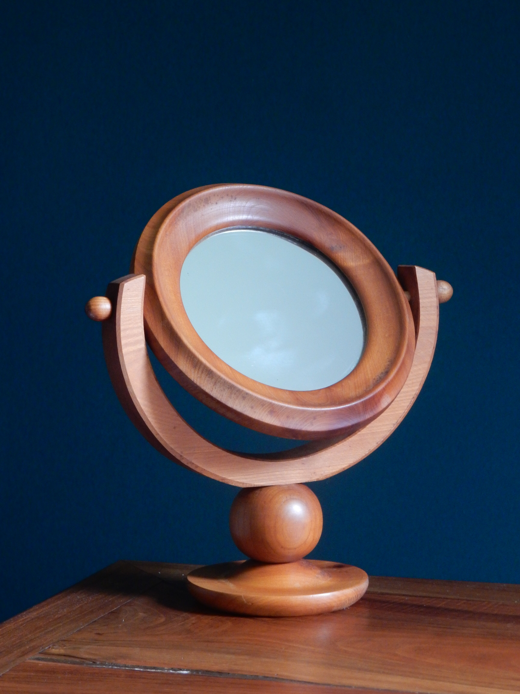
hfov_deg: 14.9
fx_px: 1983
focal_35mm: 99
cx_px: 260
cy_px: 347
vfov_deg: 19.8
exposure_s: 1/15
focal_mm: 17.6
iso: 400
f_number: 5.3
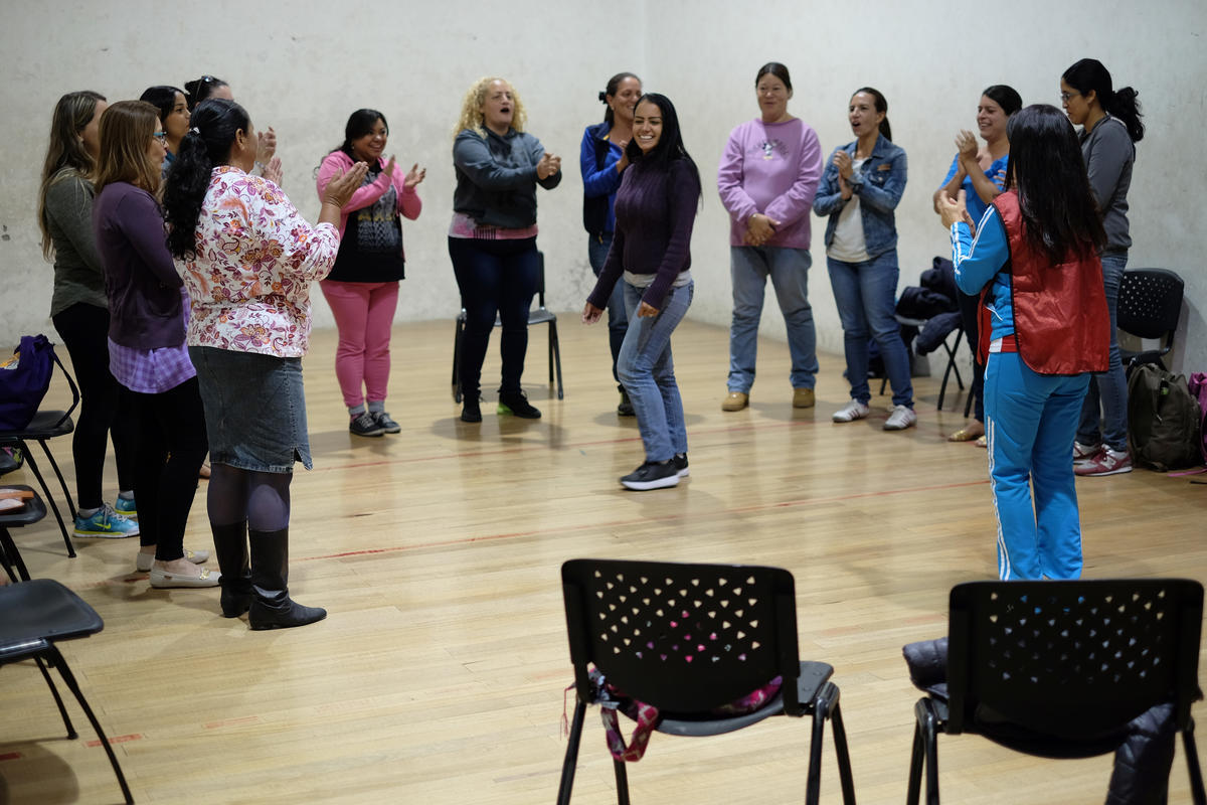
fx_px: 1777
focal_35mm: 53
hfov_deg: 37.5
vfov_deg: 25.5
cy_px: 402
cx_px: 604
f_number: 1.8
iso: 400
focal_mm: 35
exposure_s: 1/105
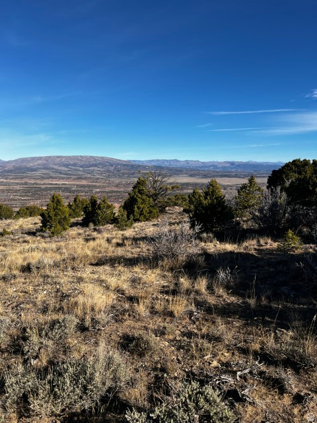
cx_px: 158
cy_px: 212
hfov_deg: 53.1
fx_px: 317
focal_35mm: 26
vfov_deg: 67.3
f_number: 1.5
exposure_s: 1/3968
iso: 50
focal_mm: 5.7
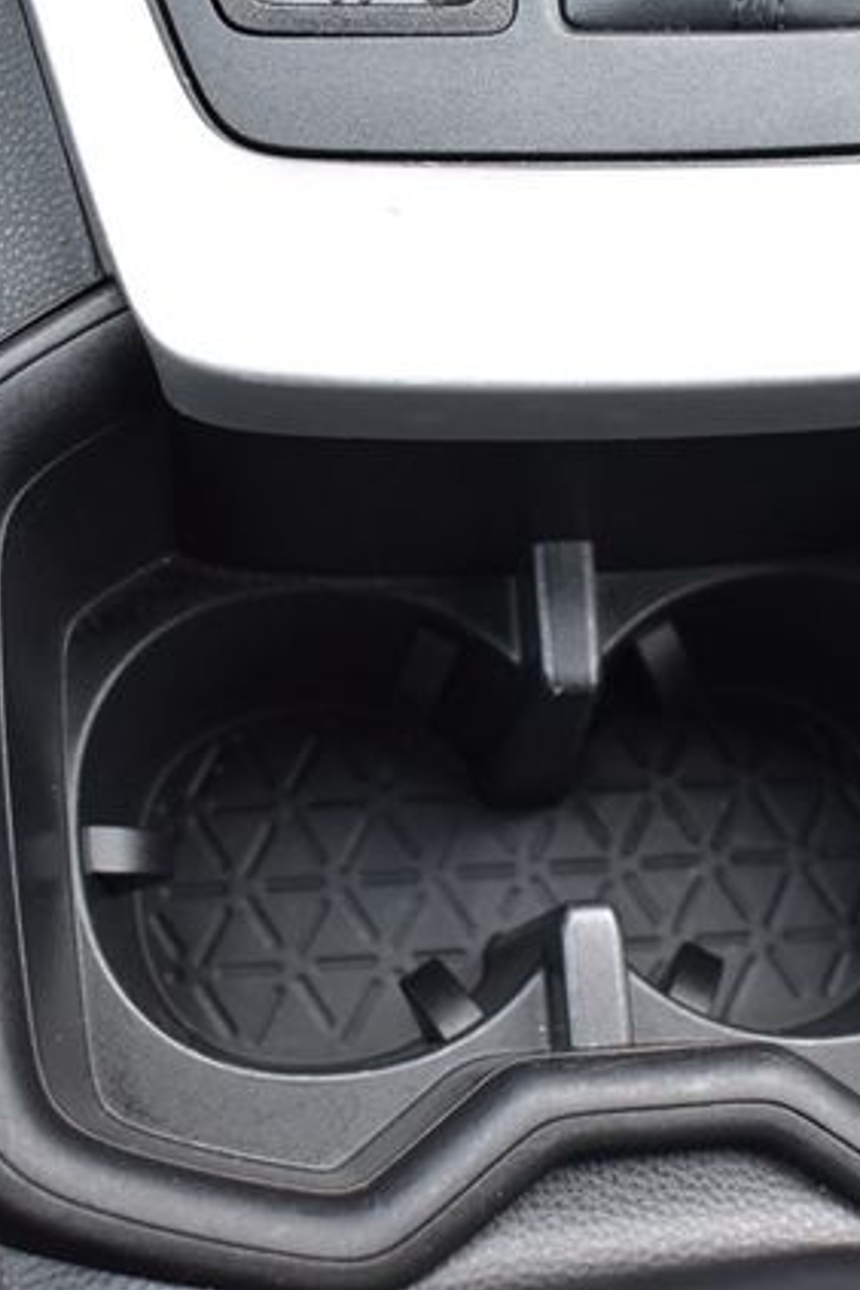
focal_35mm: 59
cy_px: 647
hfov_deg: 22.8
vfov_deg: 33.9
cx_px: 613
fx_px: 2114
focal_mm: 26
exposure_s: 1/15
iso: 1600
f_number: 4.5
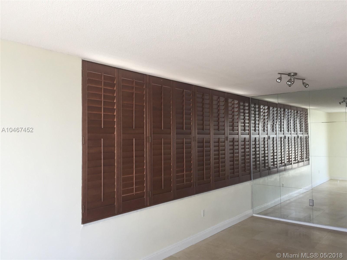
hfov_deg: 61.7
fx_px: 291
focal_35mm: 29
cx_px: 174
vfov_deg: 48.2
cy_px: 130
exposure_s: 1/30
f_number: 2.2
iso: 50
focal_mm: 4.15
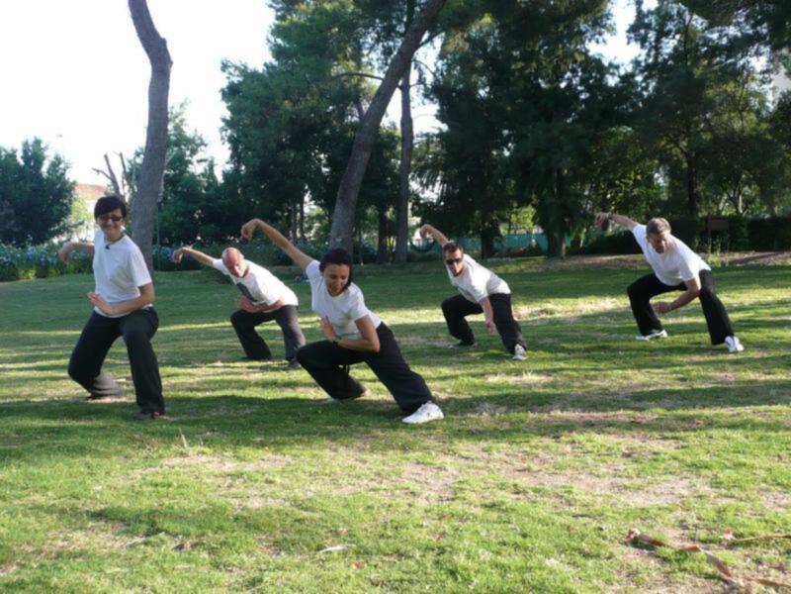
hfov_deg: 49.0
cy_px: 297
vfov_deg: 37.7
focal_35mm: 38
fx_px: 868
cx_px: 396
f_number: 3.8
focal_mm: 6.2
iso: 100
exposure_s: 1/100
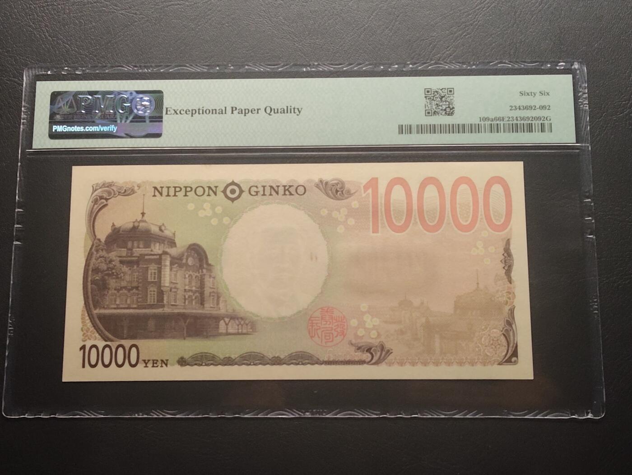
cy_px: 238
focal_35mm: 50
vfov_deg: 29.2
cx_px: 316
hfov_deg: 38.1
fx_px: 914
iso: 500
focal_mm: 3.42
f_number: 2.2
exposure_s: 1/50
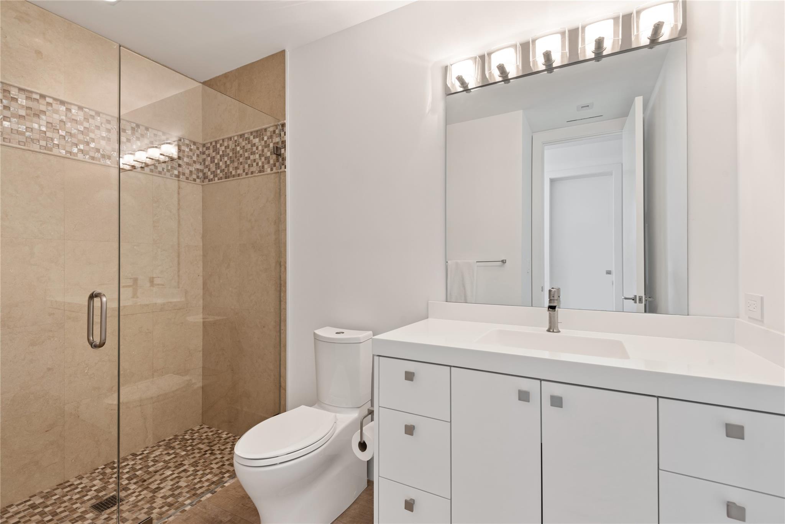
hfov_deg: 96.7
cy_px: 262
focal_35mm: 16
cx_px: 392
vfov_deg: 73.8
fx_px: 349
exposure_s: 1/8
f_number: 8
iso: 250
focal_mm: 16
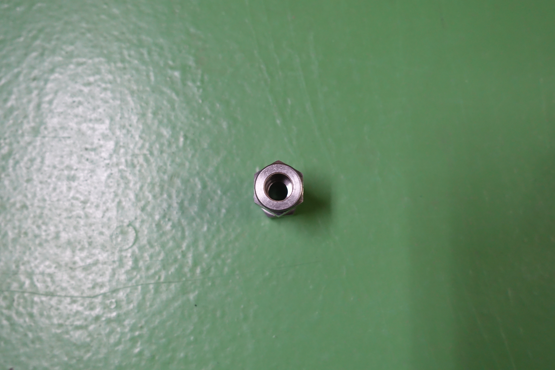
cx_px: 278
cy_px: 185
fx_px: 647
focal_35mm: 42
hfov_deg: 46.4
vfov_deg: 31.9
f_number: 2.8
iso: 800
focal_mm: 15.31
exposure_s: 1/50
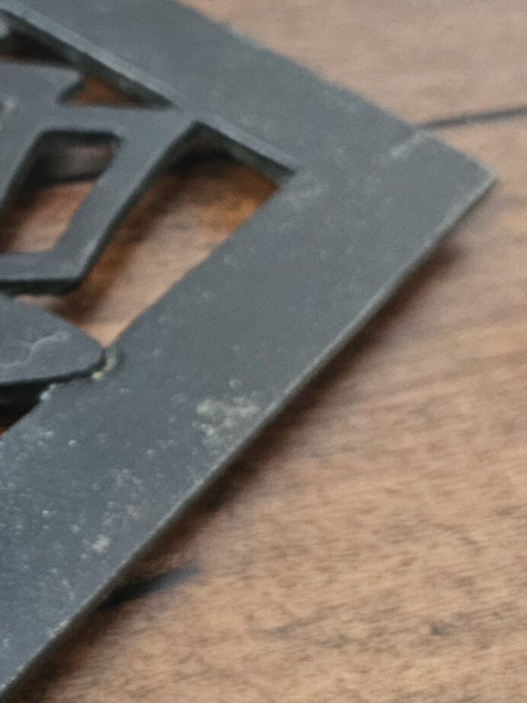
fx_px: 1299
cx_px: -111
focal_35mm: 64
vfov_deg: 30.2
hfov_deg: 21.3
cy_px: 271
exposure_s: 1/40
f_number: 1.7
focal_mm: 6.3
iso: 640
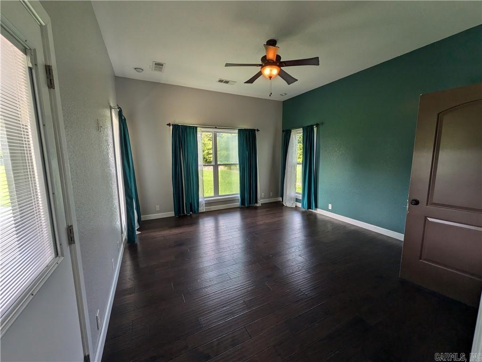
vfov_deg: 85.7
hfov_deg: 102.0
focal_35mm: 14
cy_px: 181
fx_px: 195
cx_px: 241
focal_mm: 1.83
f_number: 2.2
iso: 47
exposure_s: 1/100
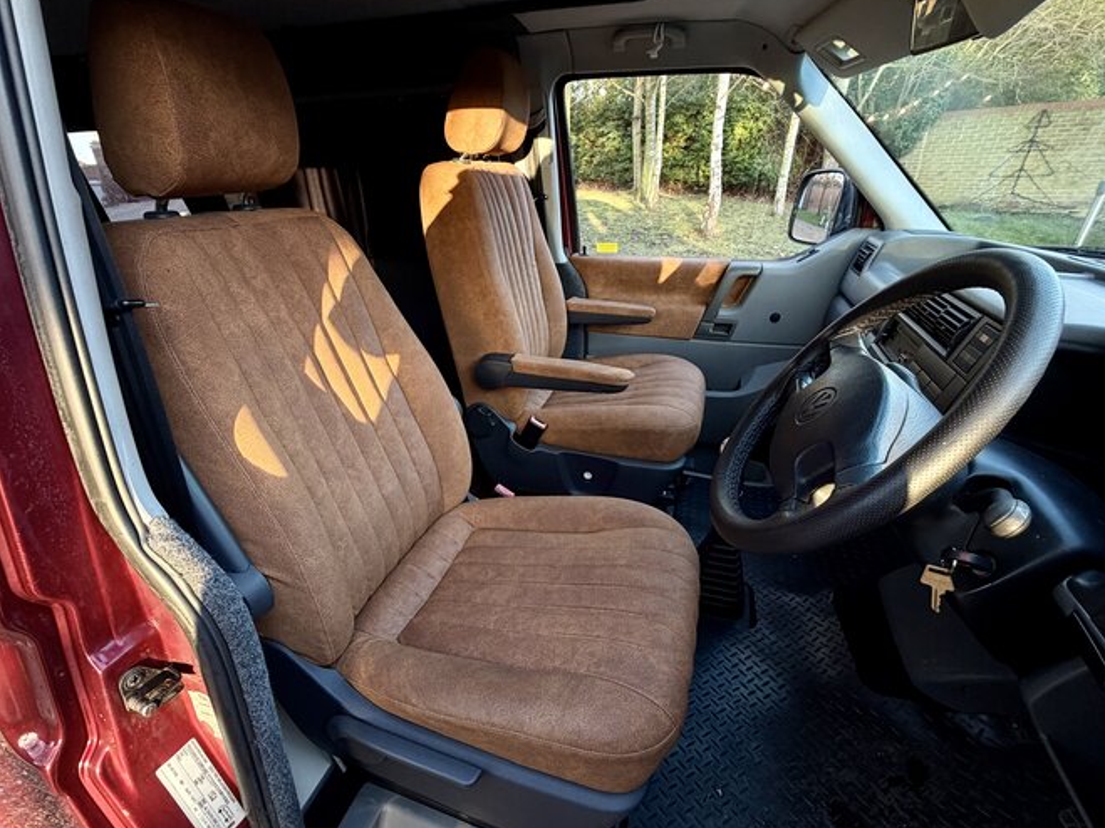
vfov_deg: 74.6
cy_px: 437
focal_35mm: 17
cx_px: 508
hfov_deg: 90.9
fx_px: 543
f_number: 2.2
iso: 200
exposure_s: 1/121
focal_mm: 2.22
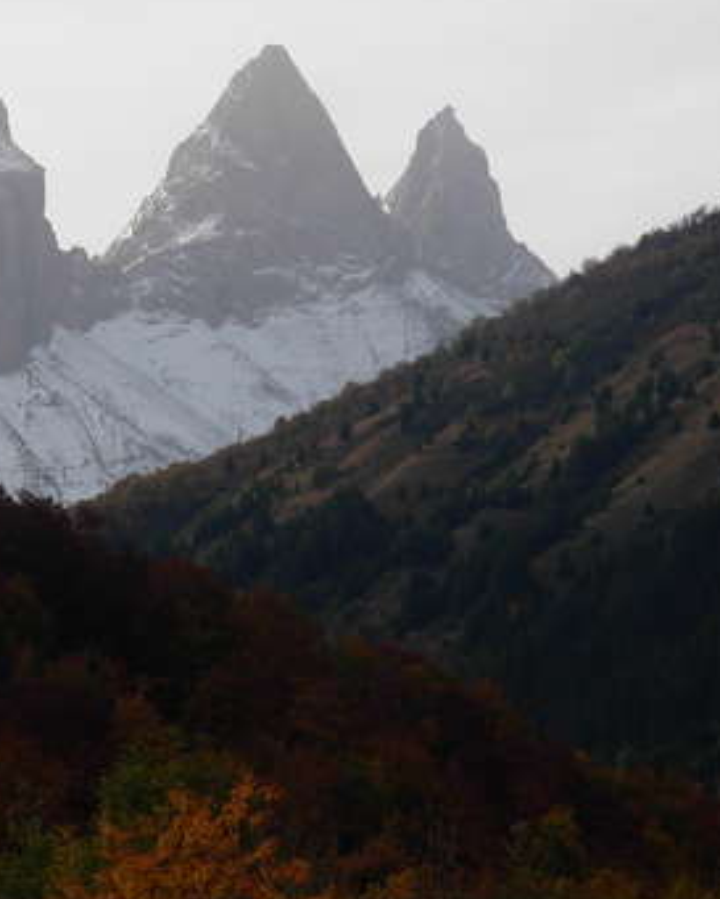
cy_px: 364
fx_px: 8680
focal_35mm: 326
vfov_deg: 5.9
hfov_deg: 4.7
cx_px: 32
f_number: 5
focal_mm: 31.4
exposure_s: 1/304
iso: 79
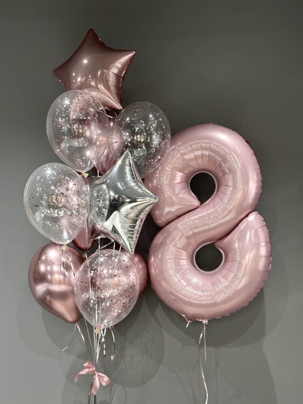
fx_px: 560
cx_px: 152
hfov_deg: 30.3
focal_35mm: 48
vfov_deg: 39.7
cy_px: 202
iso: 160
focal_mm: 6.9
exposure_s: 1/50
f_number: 1.8
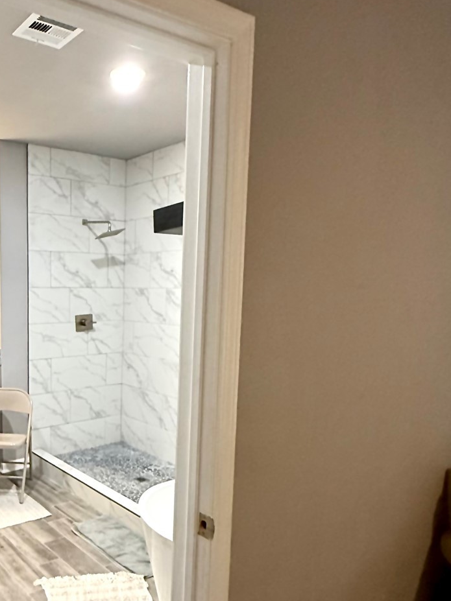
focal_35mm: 29
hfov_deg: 44.5
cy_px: 355
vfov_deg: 61.2
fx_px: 504
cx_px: 56
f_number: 2.2
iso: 640
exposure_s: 1/120
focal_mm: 2.22
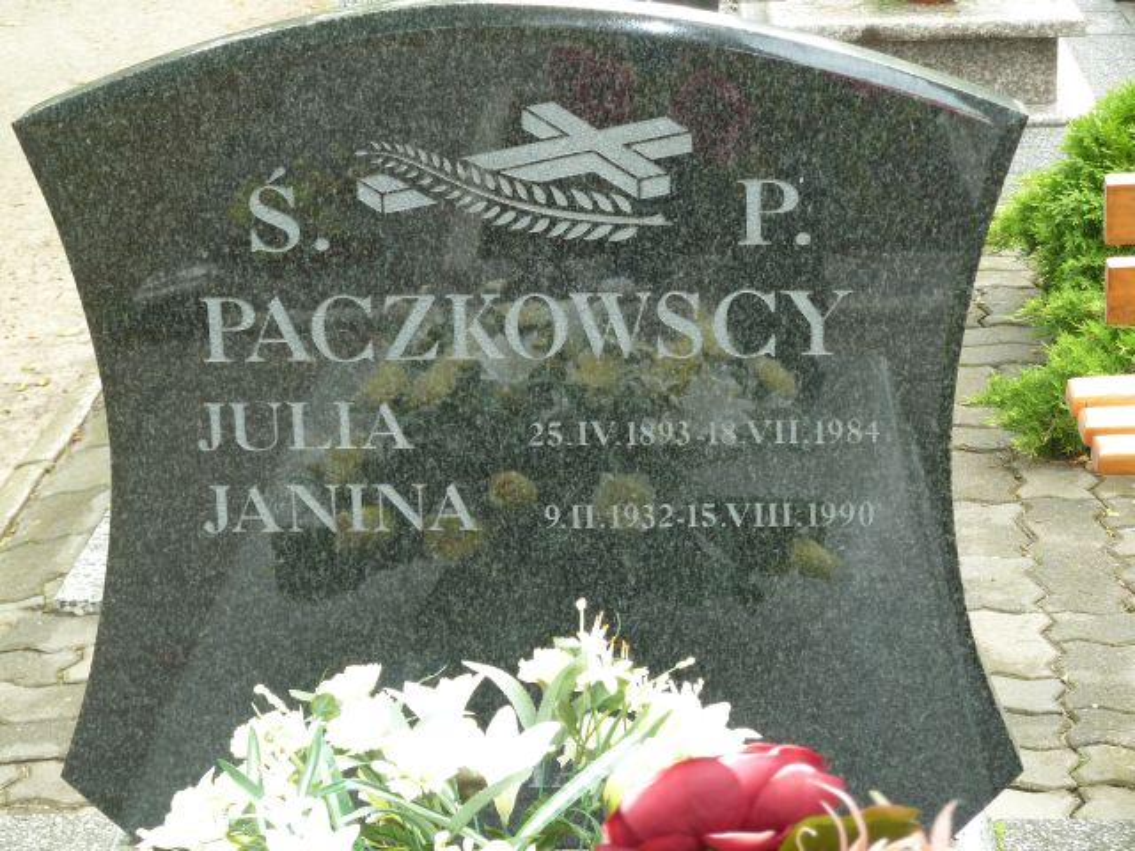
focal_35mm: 96
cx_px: 568
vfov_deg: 15.4
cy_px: 426
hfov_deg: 20.4
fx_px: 3148
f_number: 4.3
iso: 100
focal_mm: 15.8
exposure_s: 1/40
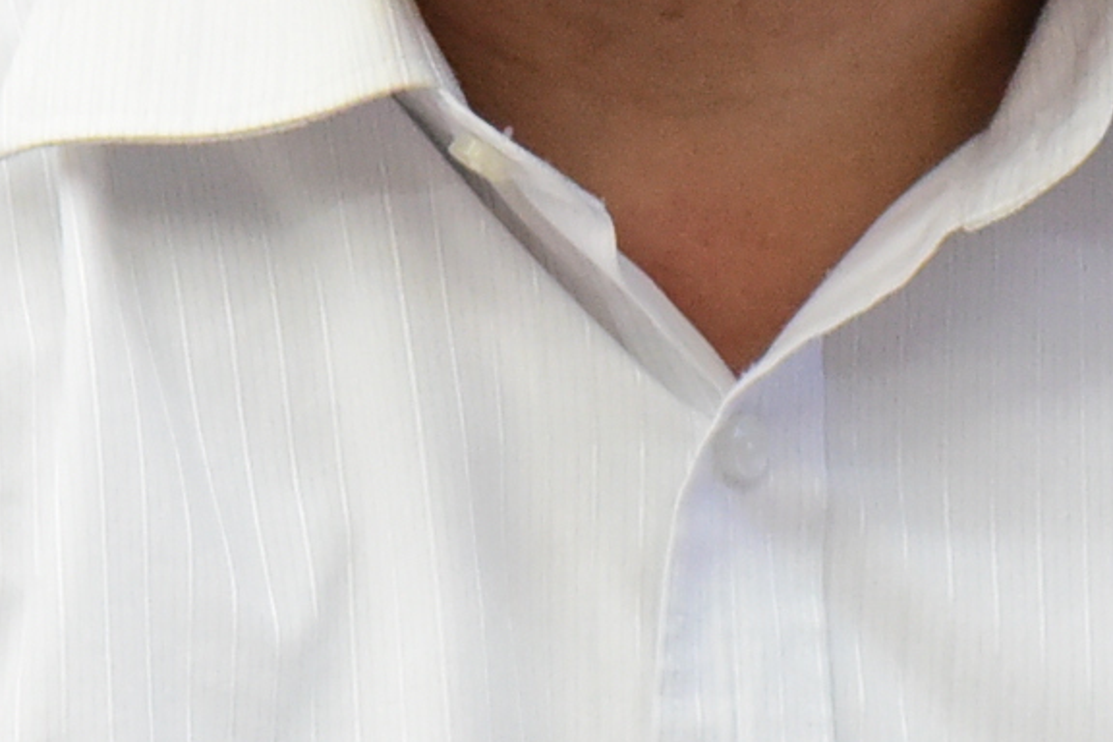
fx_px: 20743
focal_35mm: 671
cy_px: 265
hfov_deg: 3.1
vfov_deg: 2.0
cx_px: 1020
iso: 4000
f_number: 4
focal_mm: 105
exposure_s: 1/160
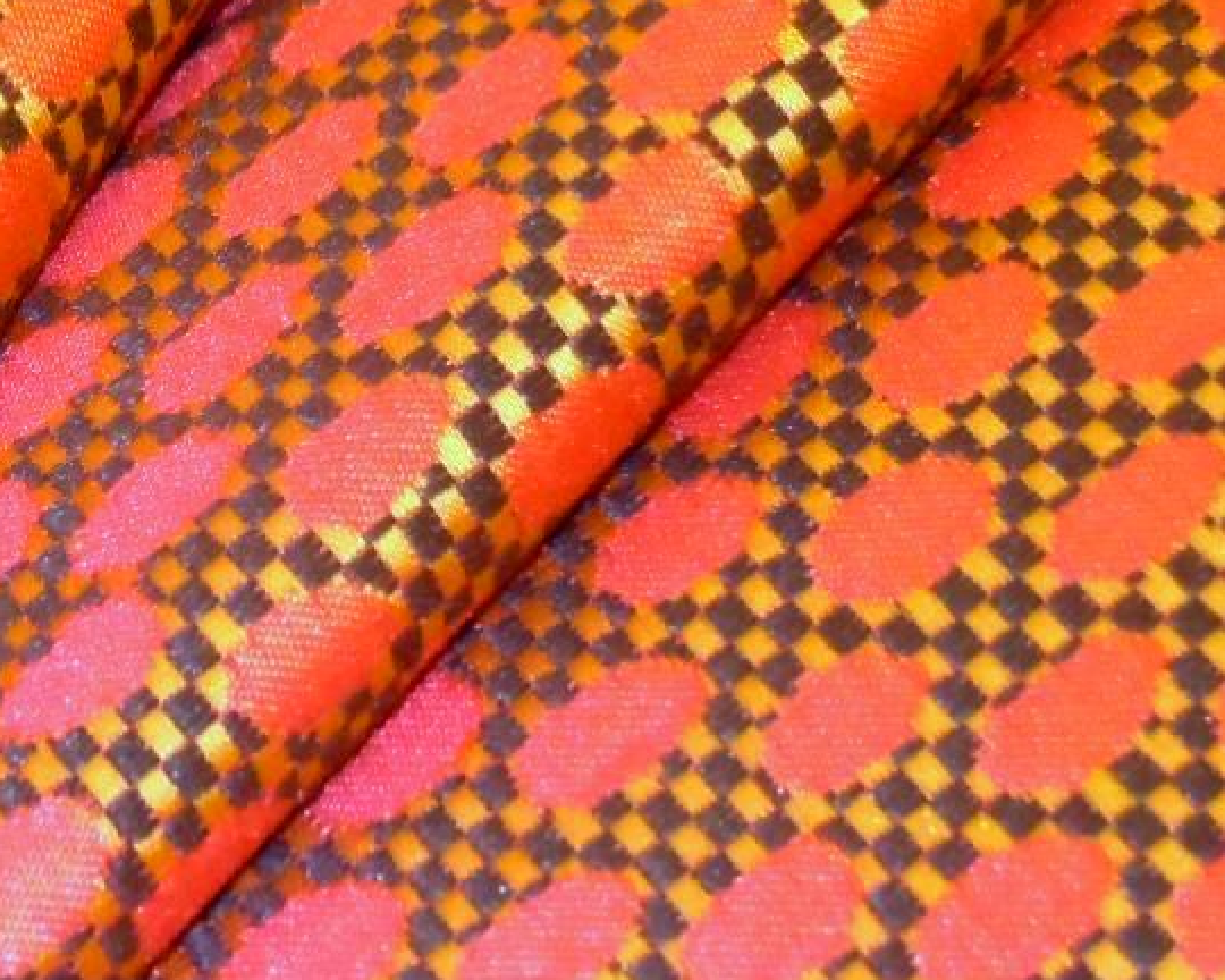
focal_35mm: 100
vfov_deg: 15.4
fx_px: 3626
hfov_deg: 19.0
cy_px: 481
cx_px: 247
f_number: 4.9
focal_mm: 9.6
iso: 640
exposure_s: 1/30
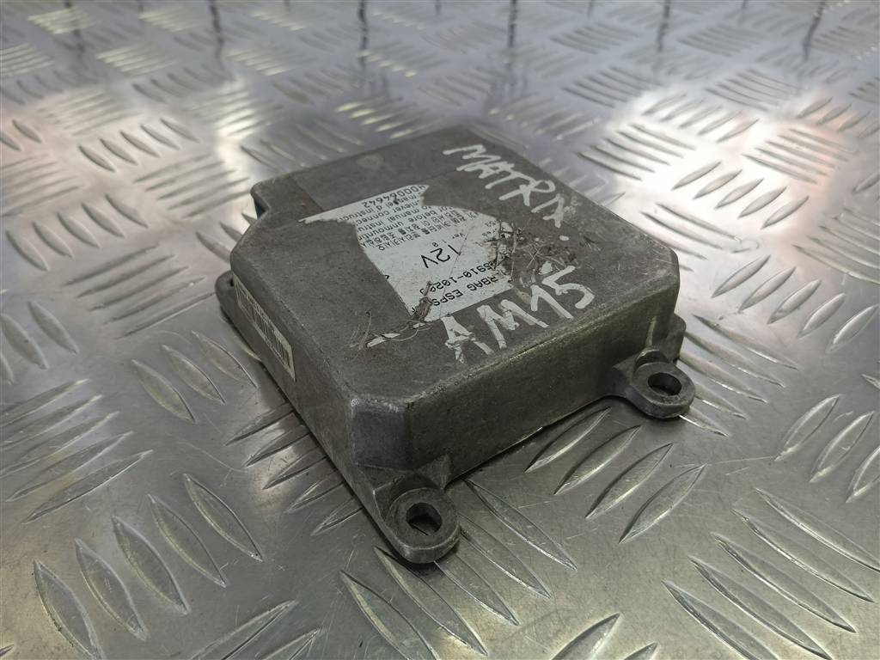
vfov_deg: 51.4
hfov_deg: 65.3
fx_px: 686
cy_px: 330
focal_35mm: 27
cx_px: 440
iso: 96
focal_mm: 4.11
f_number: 1.6
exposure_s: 1/100
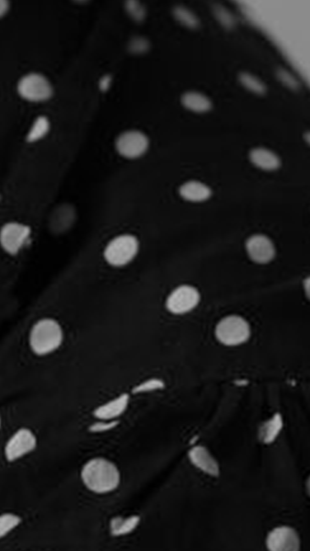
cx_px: -375
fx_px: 5409
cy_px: -386
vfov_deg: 5.7
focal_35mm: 370
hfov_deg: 3.3
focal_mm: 75
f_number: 2.8
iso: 125
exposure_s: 1/125
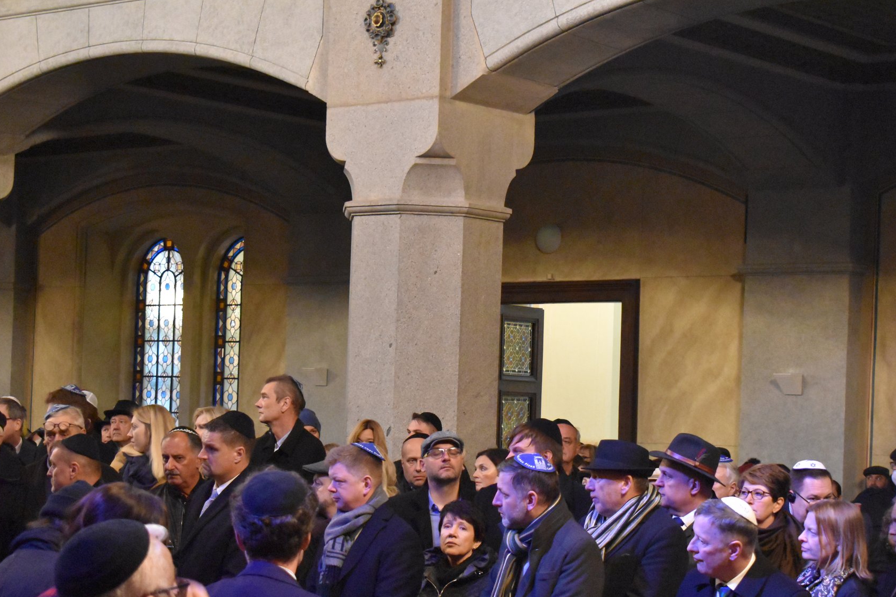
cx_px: 509
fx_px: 2041
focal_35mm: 82
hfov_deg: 24.7
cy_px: 352
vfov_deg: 16.6
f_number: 5.3
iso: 9000
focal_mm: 46
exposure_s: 1/60
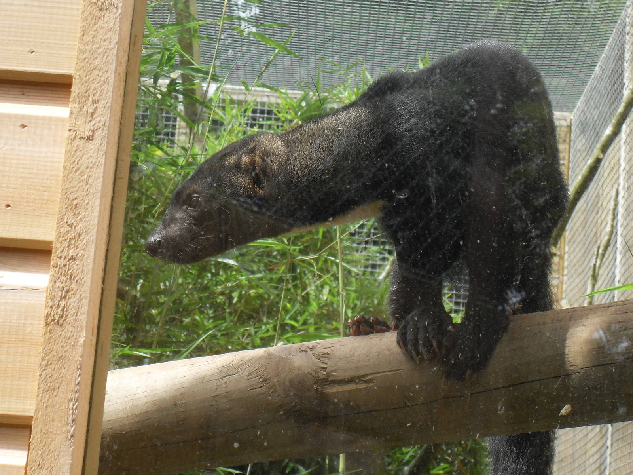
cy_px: 238
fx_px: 2030
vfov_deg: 13.3
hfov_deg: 17.7
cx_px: 316
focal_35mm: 111
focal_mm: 18.1
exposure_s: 1/125
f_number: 5.2
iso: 100
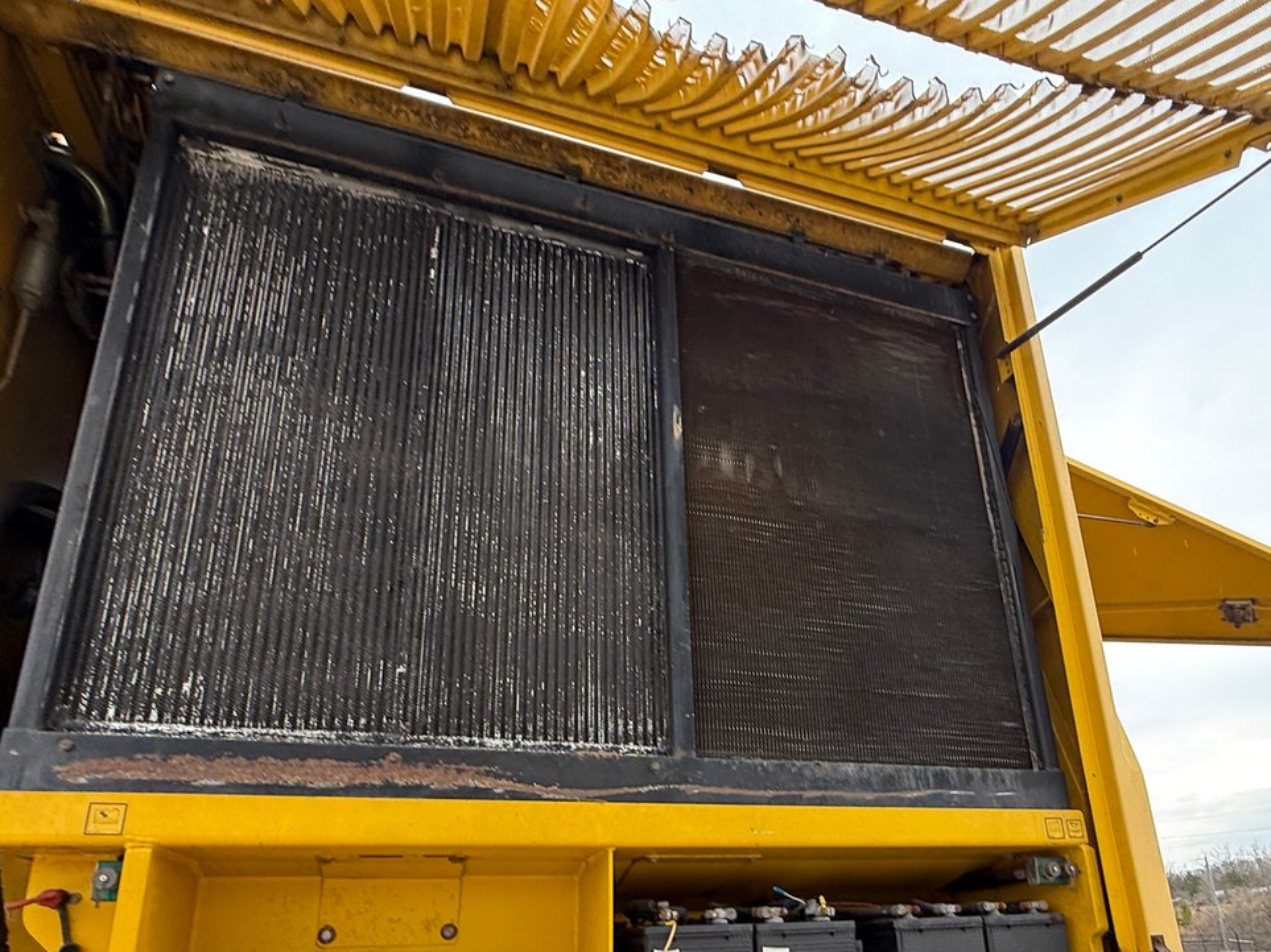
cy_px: 701
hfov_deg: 76.2
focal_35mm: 22
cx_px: 700
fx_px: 808
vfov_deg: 58.3
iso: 100
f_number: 2.2
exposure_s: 1/99
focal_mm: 2.22
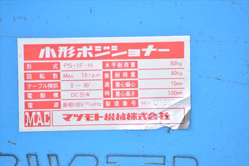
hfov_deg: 5.1
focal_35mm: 405
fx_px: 2803
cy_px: 83
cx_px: 124
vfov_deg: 3.4
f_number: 6.3
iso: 1250
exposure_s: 1/1000
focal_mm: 270
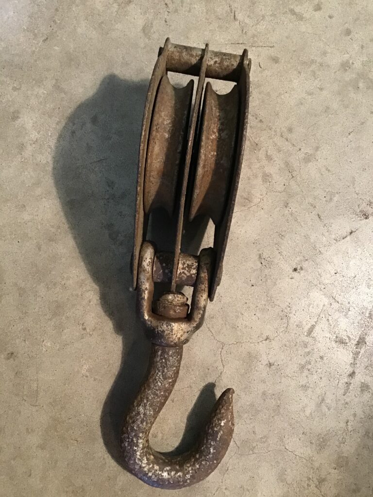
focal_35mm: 31
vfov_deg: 58.4
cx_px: 186
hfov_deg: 45.4
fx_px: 445
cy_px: 248
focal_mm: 3.3
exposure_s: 1/33
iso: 250
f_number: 2.4
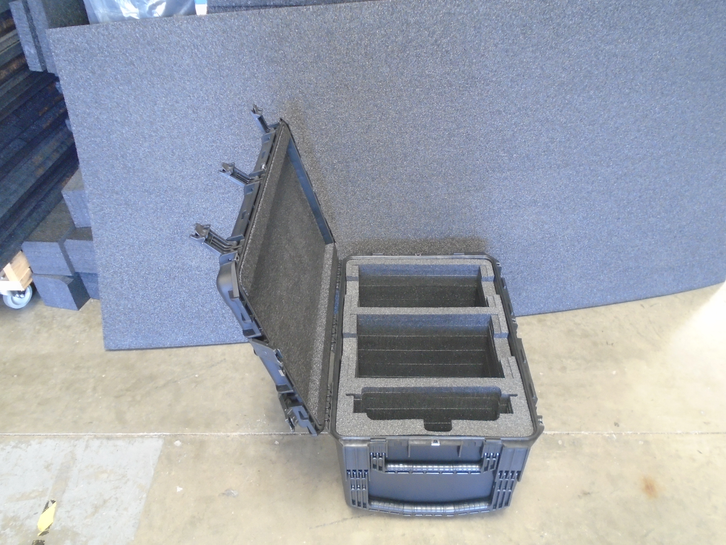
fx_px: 545
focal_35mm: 26
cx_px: 363
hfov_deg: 67.3
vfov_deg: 53.1
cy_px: 272
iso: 400
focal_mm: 4.6
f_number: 3.2
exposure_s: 1/15
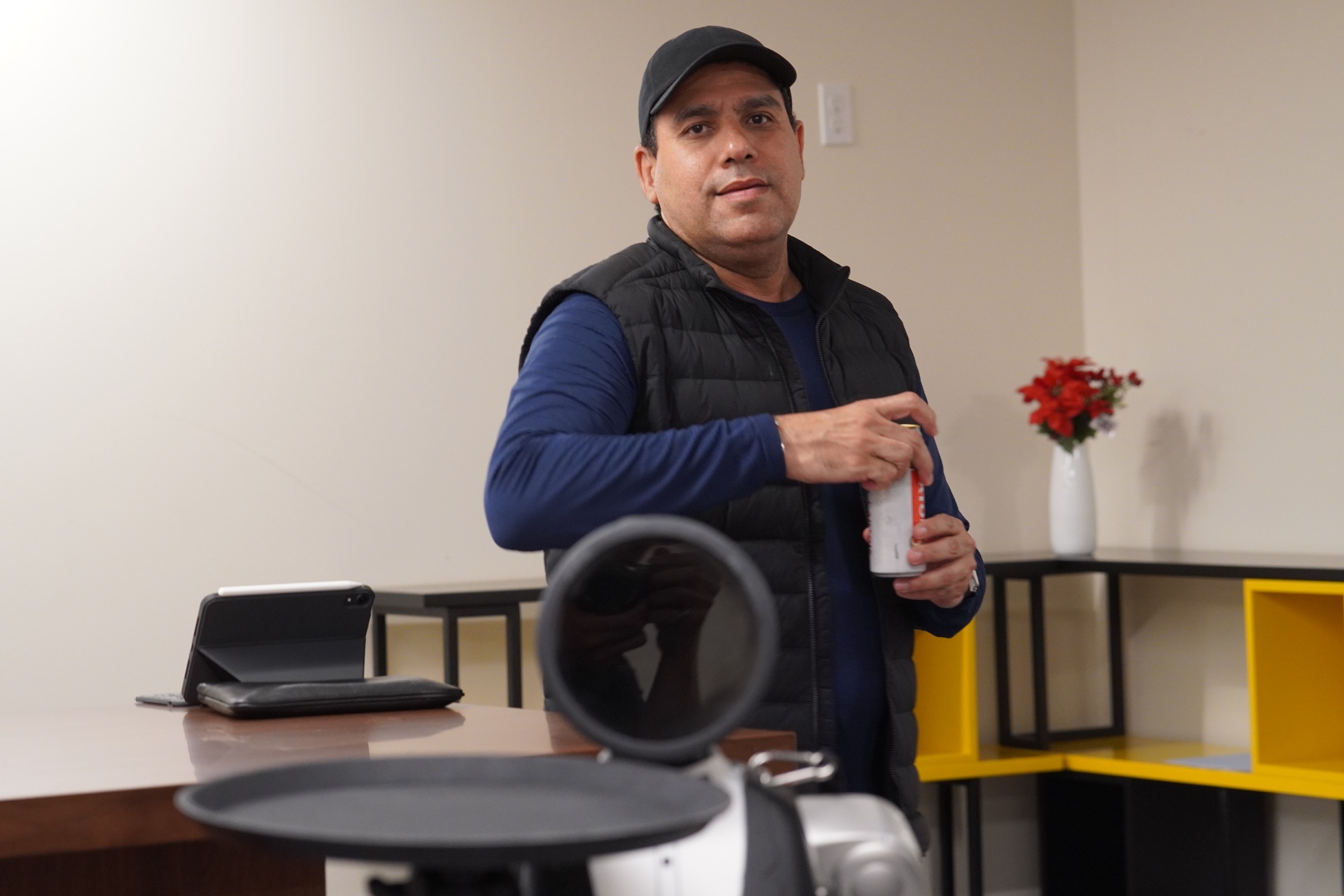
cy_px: 448
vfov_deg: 12.2
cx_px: 672
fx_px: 4200
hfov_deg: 18.2
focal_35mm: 112
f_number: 4
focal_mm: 75
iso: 1600
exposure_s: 1/160
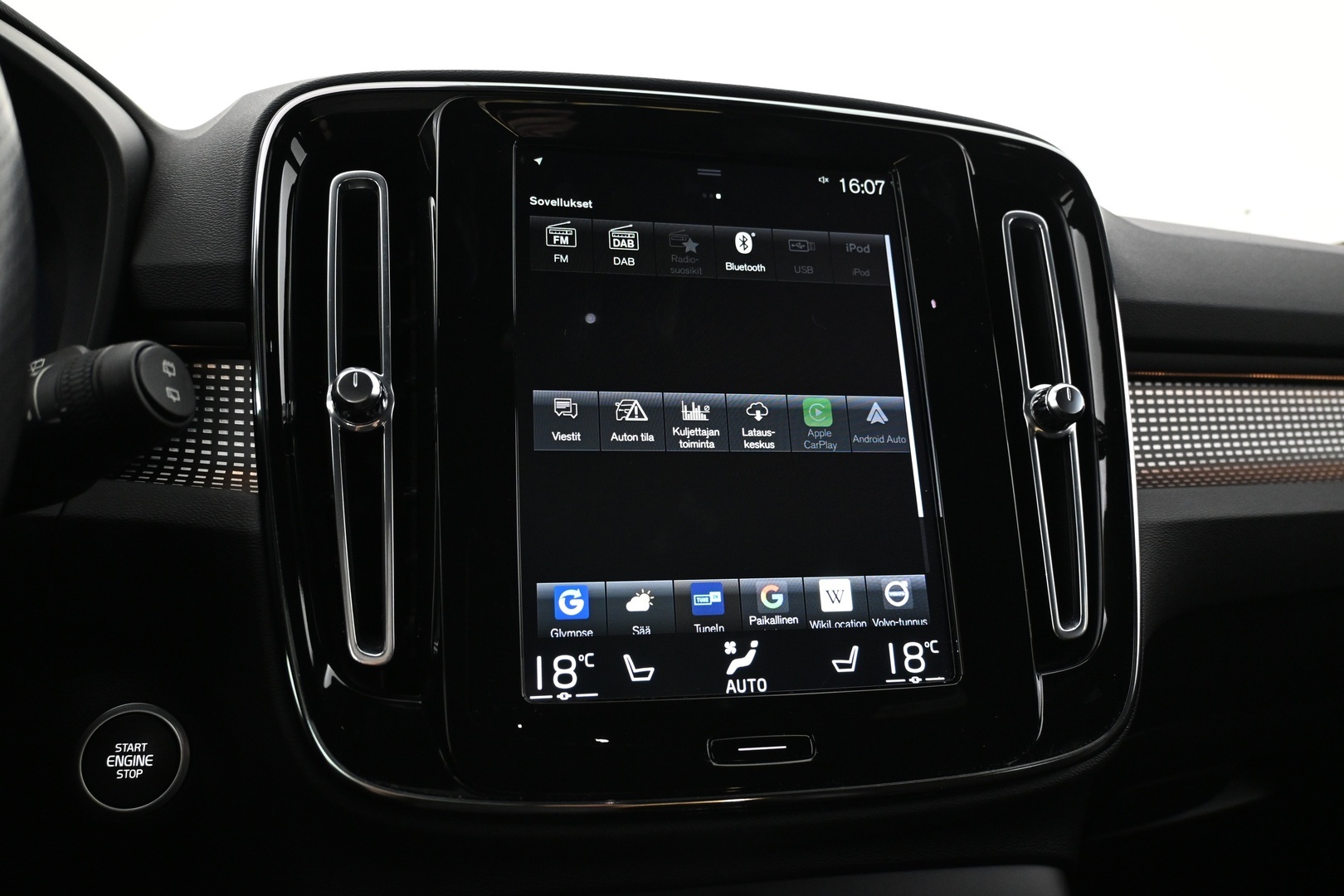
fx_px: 1064
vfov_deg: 45.7
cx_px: 672
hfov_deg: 64.6
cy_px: 448
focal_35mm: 28
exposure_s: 1/20
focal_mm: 19
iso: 1600
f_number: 3.8
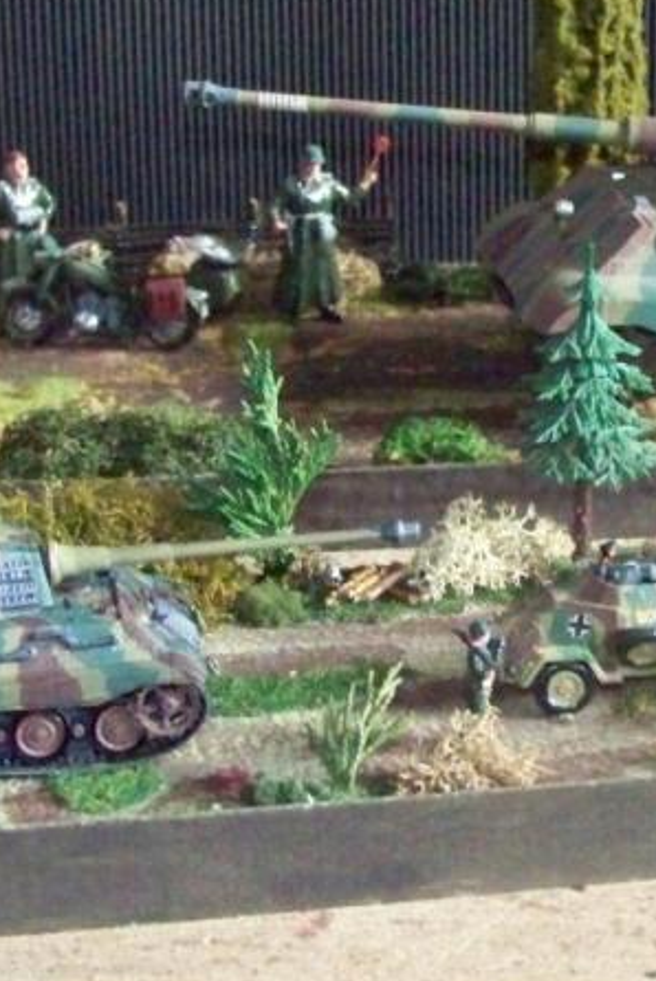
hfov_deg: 12.4
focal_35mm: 110
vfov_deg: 18.5
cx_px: 522
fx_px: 3002
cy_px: 363
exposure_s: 1/60
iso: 1600
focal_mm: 9.8
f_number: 3.2
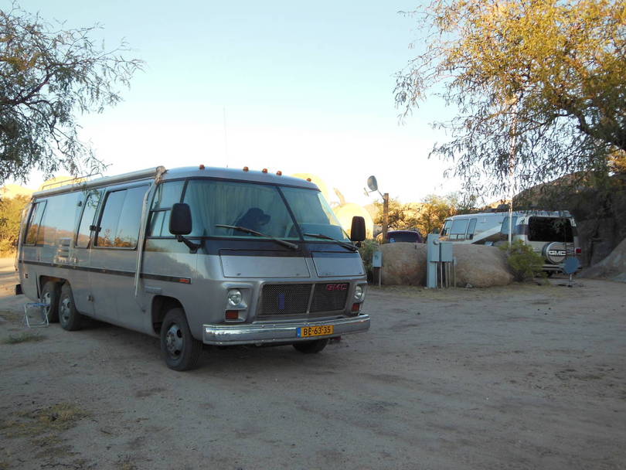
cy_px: 235
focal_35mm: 34
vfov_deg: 41.8
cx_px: 313
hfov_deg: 53.9
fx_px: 615
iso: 125
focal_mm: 6
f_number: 3.9
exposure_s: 1/160
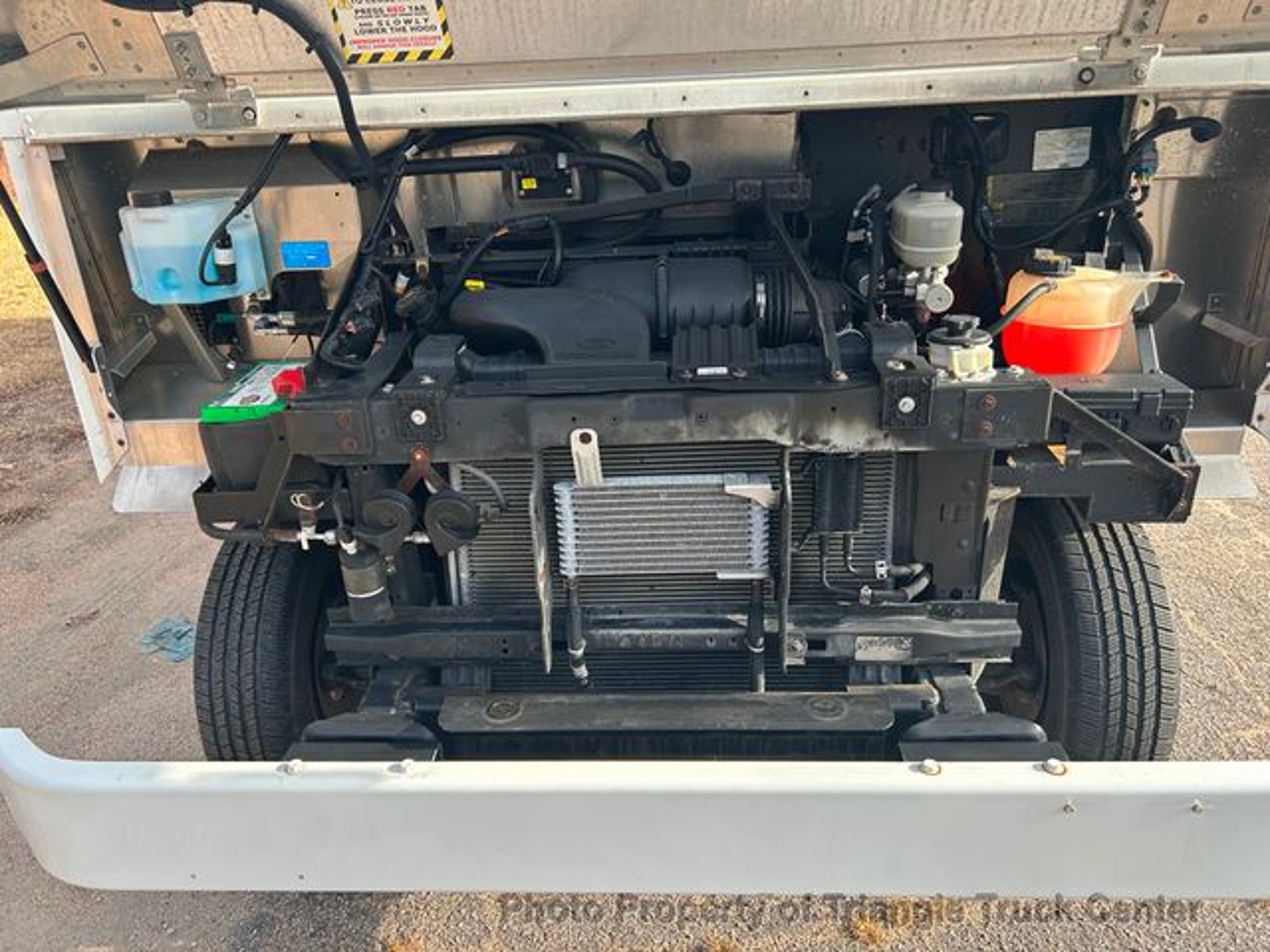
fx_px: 954
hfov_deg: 67.3
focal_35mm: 26
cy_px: 476
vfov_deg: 53.1
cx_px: 635
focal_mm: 5.7
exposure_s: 1/687
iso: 50
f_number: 1.5
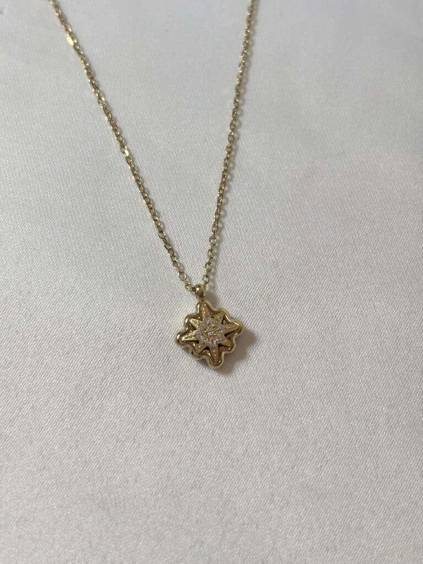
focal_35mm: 52
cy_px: 282
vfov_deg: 36.8
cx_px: 212
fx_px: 847
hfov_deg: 28.0
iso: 32
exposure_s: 1/253
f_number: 1.6
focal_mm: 5.96
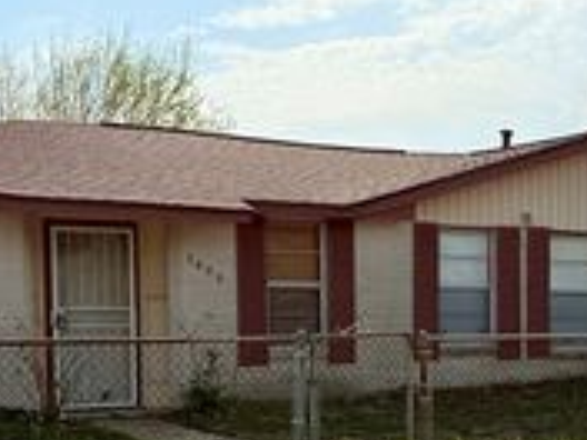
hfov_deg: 26.0
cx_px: 430
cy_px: 368
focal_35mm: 74
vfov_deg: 19.6
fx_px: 1255
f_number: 1.6
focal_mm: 5.96
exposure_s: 1/8850
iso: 64
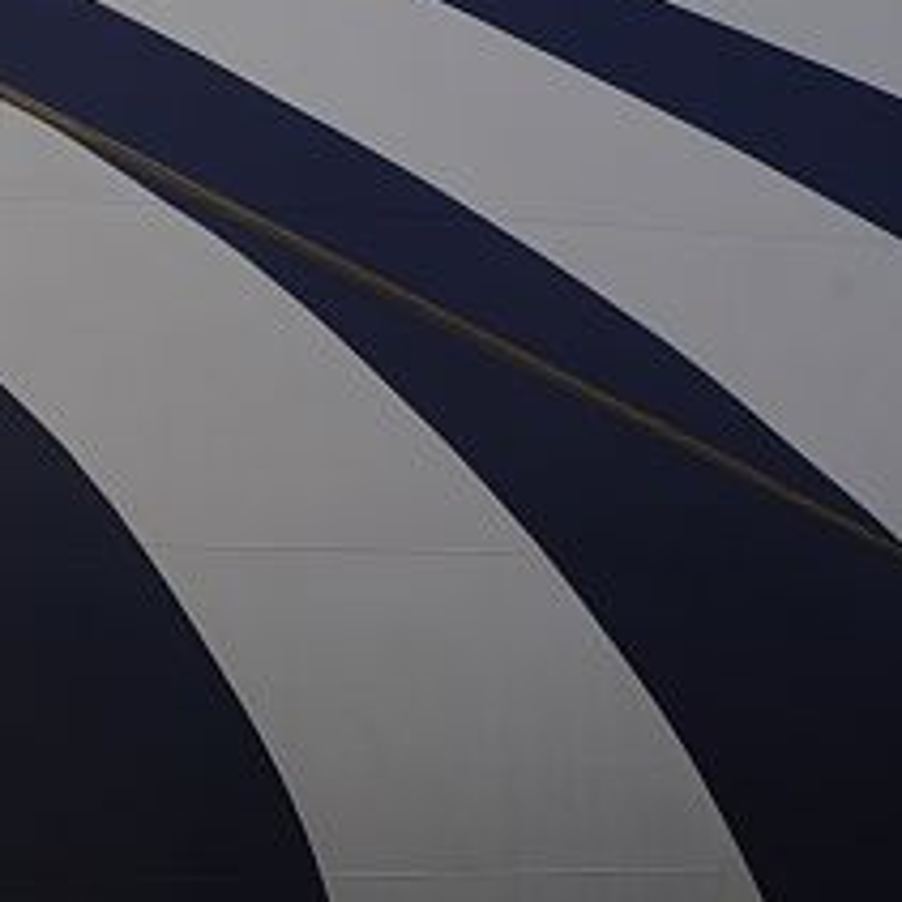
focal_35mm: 135
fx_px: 3980
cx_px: -1505
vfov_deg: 12.7
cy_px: -45
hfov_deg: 10.5
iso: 125
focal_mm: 28
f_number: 11
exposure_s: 1/200
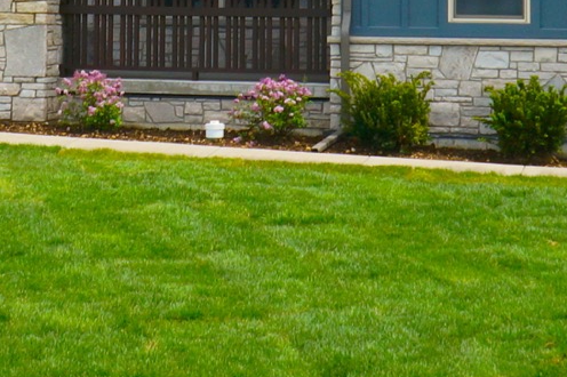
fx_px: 1558
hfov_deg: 20.6
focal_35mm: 99
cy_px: -151
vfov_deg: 13.2
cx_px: 210
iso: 100
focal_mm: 16
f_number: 16
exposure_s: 1/100
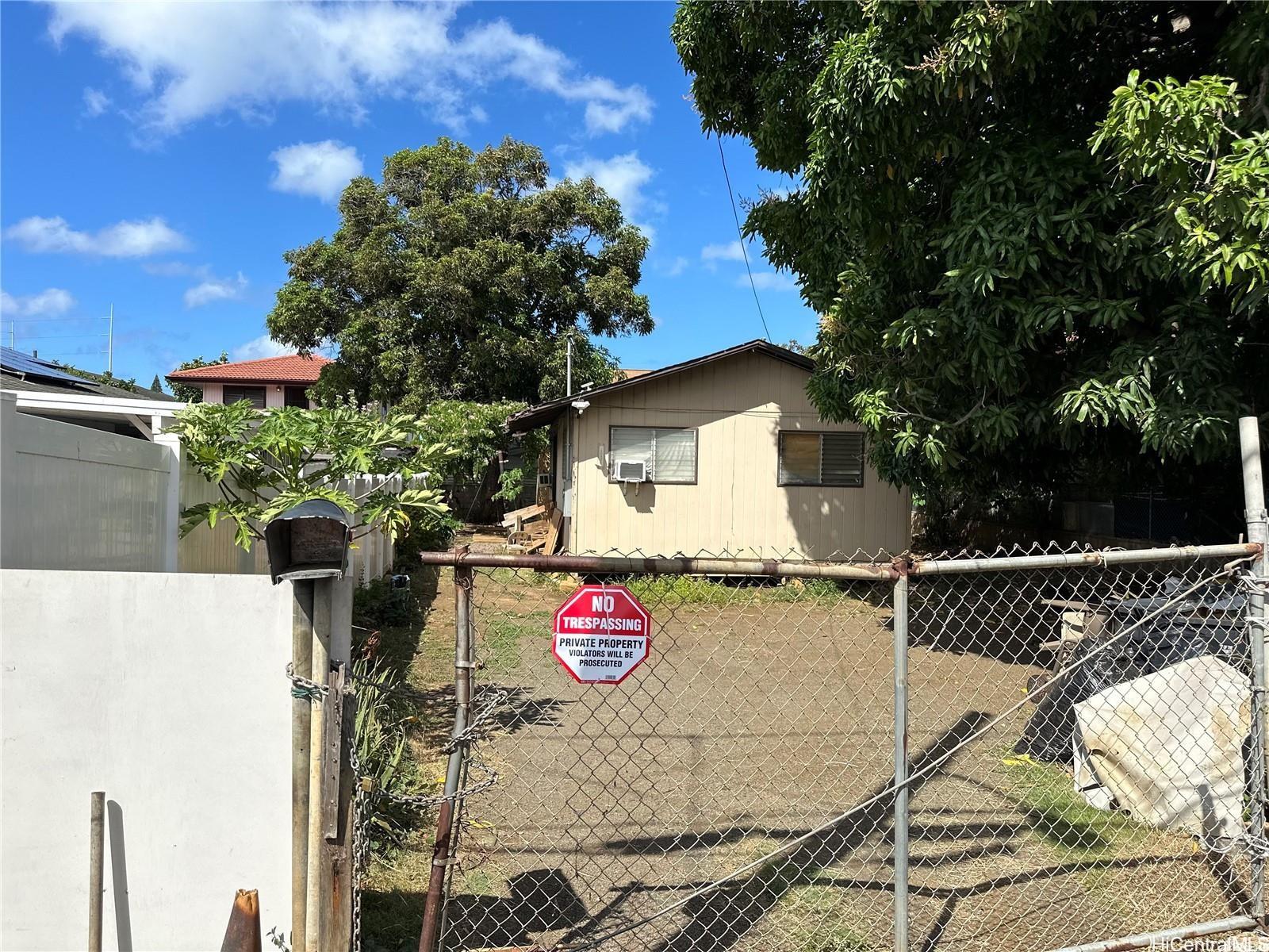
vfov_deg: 56.8
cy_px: 476
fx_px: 880
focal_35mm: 24
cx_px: 634
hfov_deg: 71.6
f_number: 1.78
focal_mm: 6.86
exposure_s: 1/4545
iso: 80
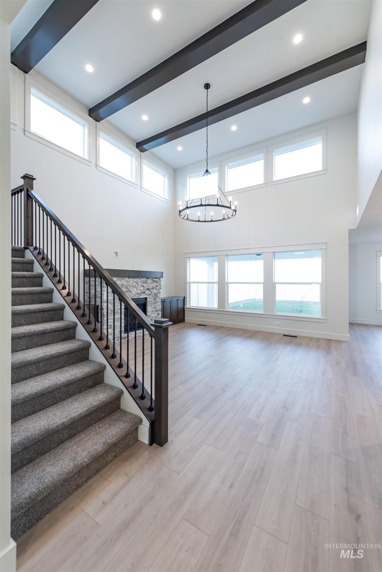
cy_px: 286
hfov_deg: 81.3
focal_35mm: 14
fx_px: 223
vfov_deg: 104.2
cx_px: 191
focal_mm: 14
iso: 200
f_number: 5
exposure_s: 1/20
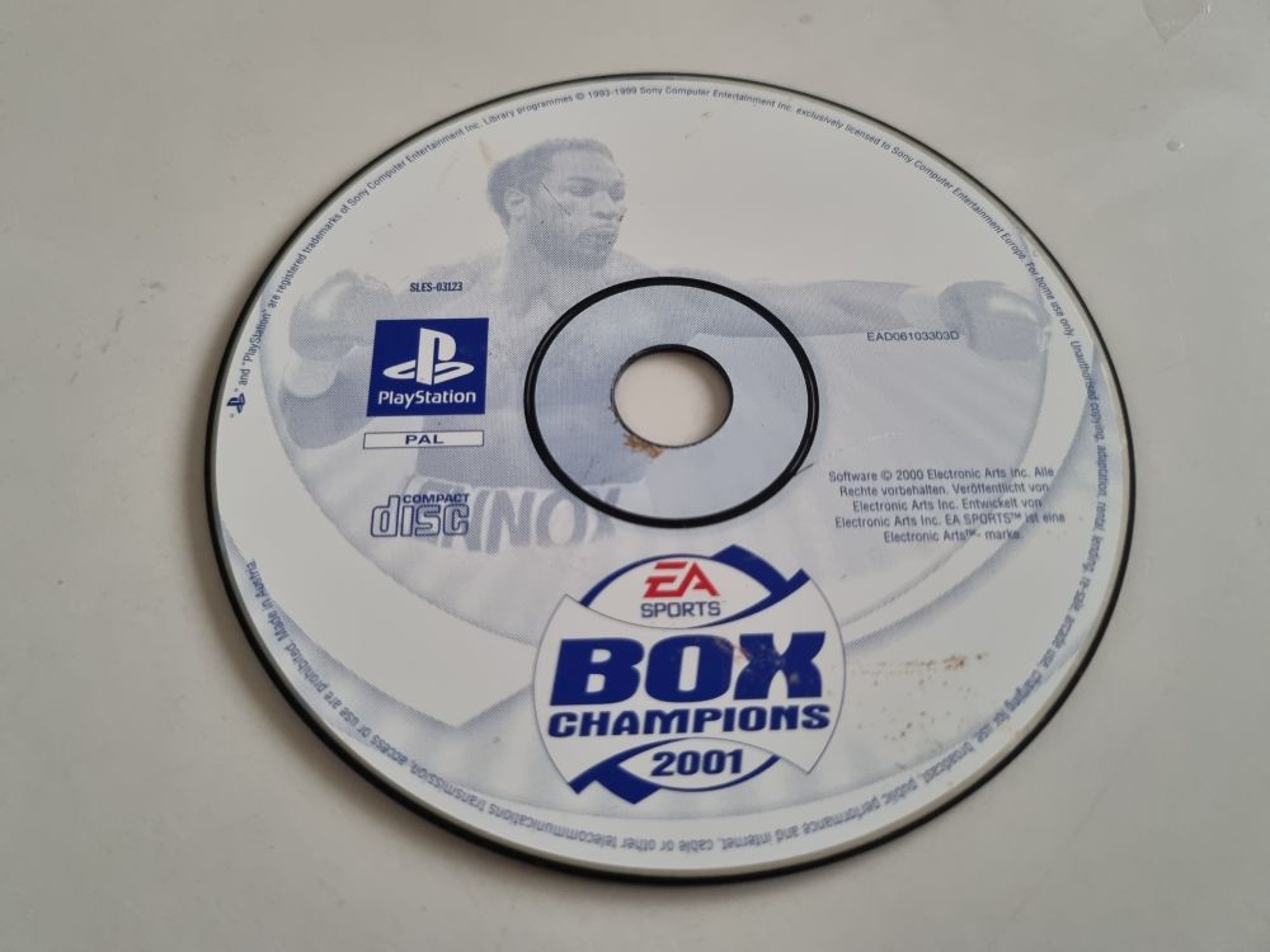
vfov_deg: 53.1
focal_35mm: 26
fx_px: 954
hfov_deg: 67.3
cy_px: 476
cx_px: 635
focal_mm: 5.4
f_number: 1.8
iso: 640
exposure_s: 1/50
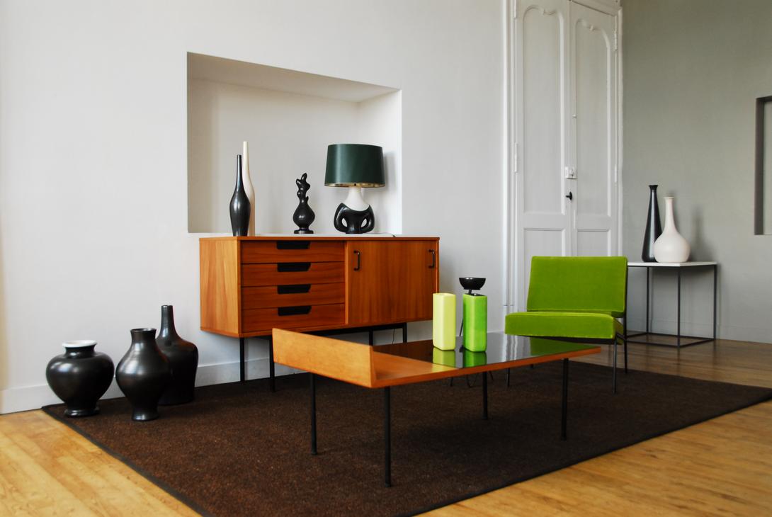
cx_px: 386
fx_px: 709
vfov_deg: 40.1
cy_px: 258
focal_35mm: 33
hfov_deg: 57.2
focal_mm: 22
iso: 400
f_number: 5
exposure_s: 1/30
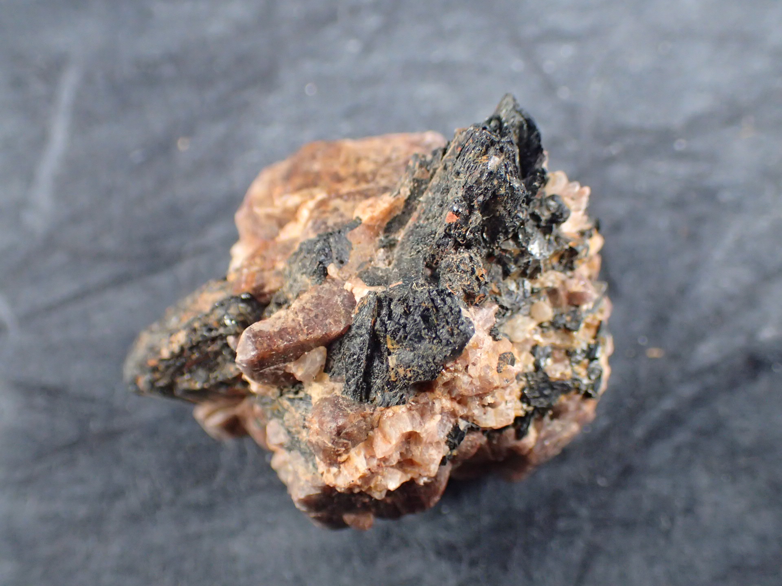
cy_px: 293
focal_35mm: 46
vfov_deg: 31.5
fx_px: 1039
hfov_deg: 41.2
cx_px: 391
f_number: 3.1
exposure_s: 1/200
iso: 640
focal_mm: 8.41
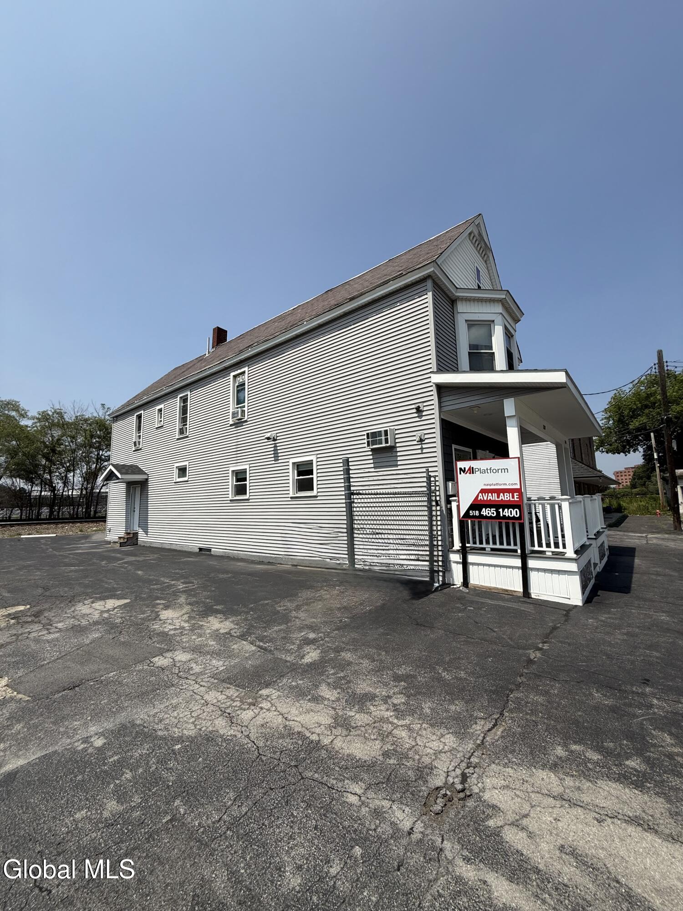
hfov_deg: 85.7
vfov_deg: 102.1
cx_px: 342
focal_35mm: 14
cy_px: 456
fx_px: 368
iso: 50
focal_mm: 2.22
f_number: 2.2
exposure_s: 1/3125
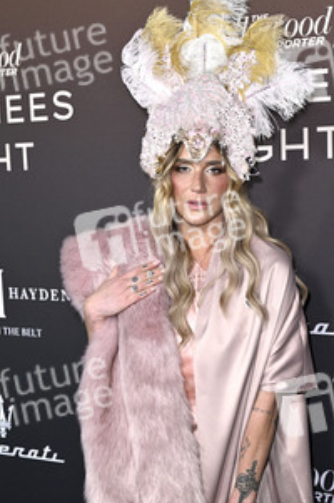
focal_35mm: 73
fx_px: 1018
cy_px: 314
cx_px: 209
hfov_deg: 18.6
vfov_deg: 27.6
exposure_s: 1/320
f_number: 6.3
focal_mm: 55
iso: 2000
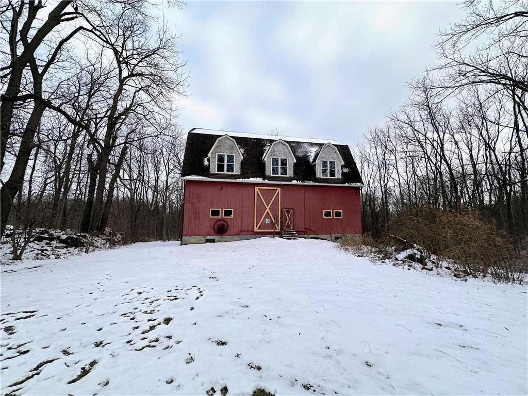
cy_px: 198
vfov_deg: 85.7
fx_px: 214
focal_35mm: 14
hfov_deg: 102.1
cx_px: 264
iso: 40
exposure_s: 1/739
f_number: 2.2
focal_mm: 2.22
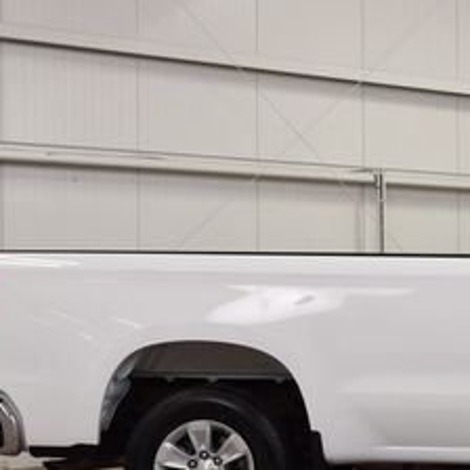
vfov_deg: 17.0
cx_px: 554
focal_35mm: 102
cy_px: 297
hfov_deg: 16.4
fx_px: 1567
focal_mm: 28
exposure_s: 1/30
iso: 400
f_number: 7.1
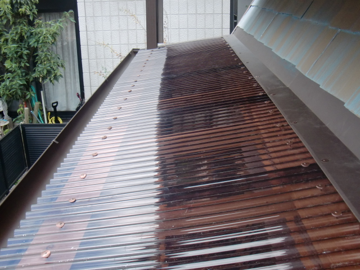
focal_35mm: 38
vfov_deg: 37.7
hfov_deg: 49.0
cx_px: 180
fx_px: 395
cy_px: 135
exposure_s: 1/60
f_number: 3.9
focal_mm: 6.66
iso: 100
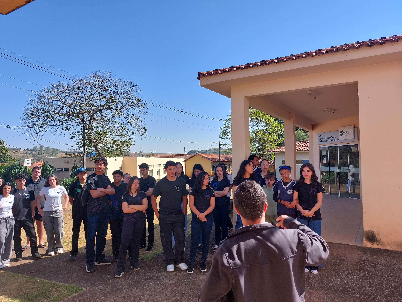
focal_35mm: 24
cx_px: 201
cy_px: 151
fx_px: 279
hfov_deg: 71.6
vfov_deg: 56.8
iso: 25
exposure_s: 1/868
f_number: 1.8
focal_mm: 5.23
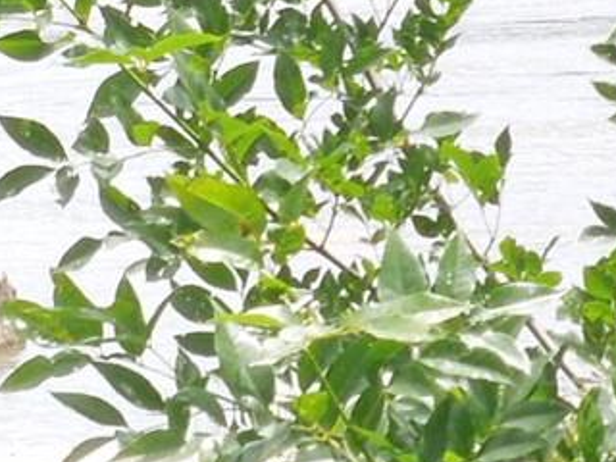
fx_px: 17190
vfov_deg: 1.5
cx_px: -901
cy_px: -437
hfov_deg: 2.0
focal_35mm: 966
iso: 100
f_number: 4.9
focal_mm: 27.2
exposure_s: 1/250
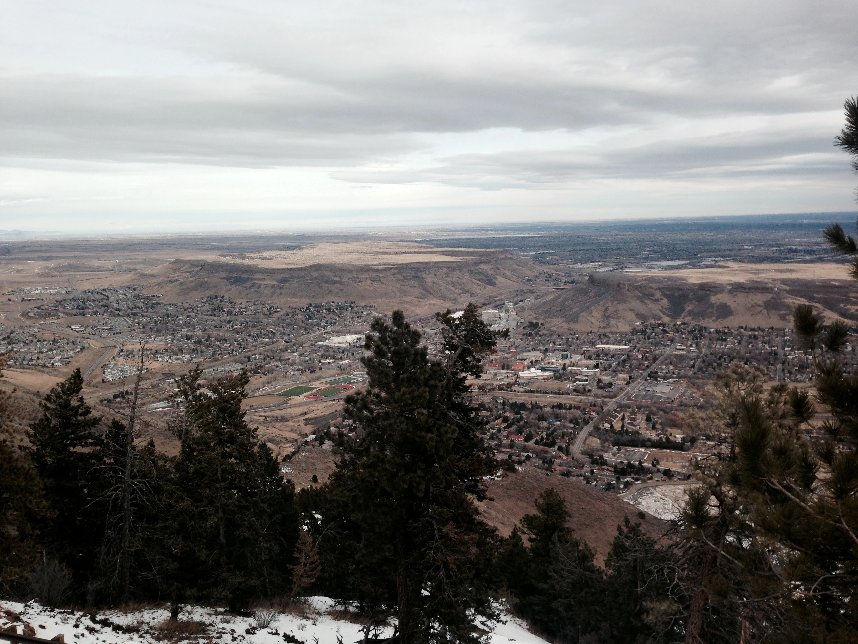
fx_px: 818
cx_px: 429
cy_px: 322
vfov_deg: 42.9
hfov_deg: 55.4
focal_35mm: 33
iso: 50
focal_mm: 4.12
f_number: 2.4
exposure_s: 1/1323
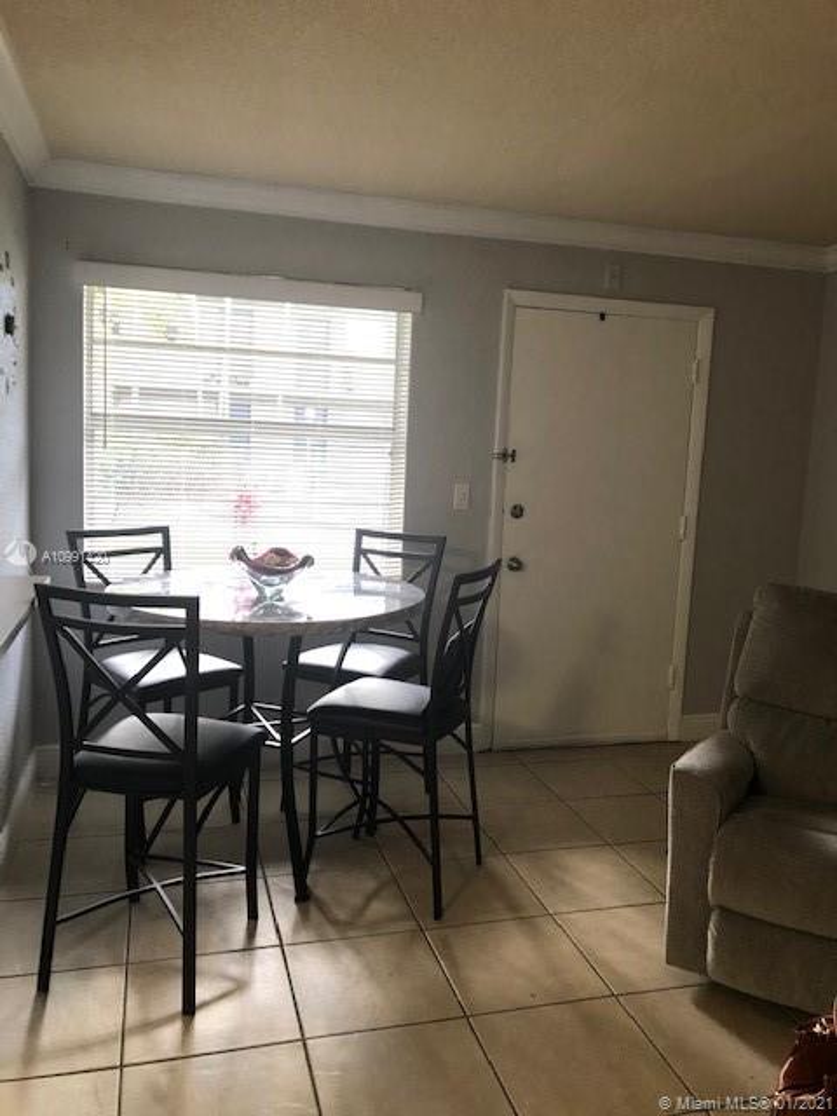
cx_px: 418
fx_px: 903
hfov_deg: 49.7
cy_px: 558
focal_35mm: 28
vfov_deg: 63.4
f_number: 1.8
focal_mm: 3.99
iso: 40
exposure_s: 1/24
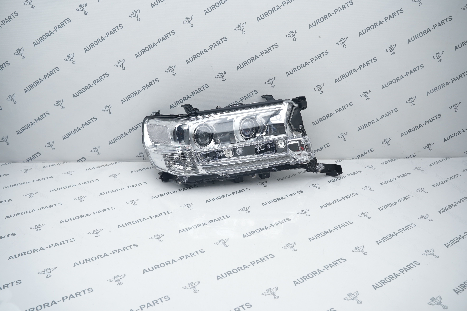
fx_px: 363
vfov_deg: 46.4
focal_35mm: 28
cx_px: 234
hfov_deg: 65.5
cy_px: 156
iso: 500
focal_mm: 28
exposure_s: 1/160
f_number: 6.3
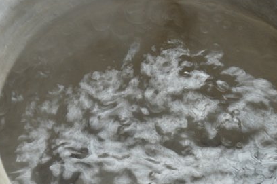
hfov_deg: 16.5
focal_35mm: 124
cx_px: 179
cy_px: 99
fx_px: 951
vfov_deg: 11.0
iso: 1250
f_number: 6.3
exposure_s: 1/100
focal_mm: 55
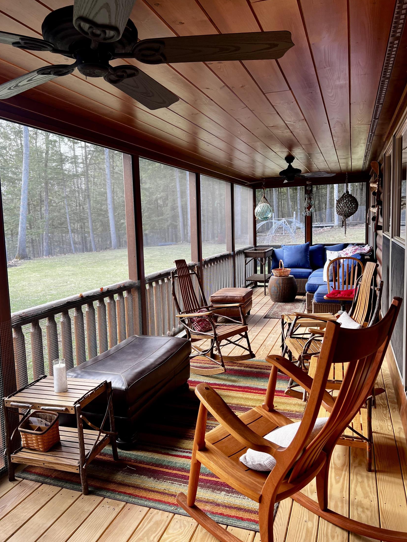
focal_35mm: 27
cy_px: 265
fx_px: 423
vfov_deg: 65.3
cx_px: 197
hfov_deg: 51.3
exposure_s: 1/121
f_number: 1.5
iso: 50
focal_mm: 5.7
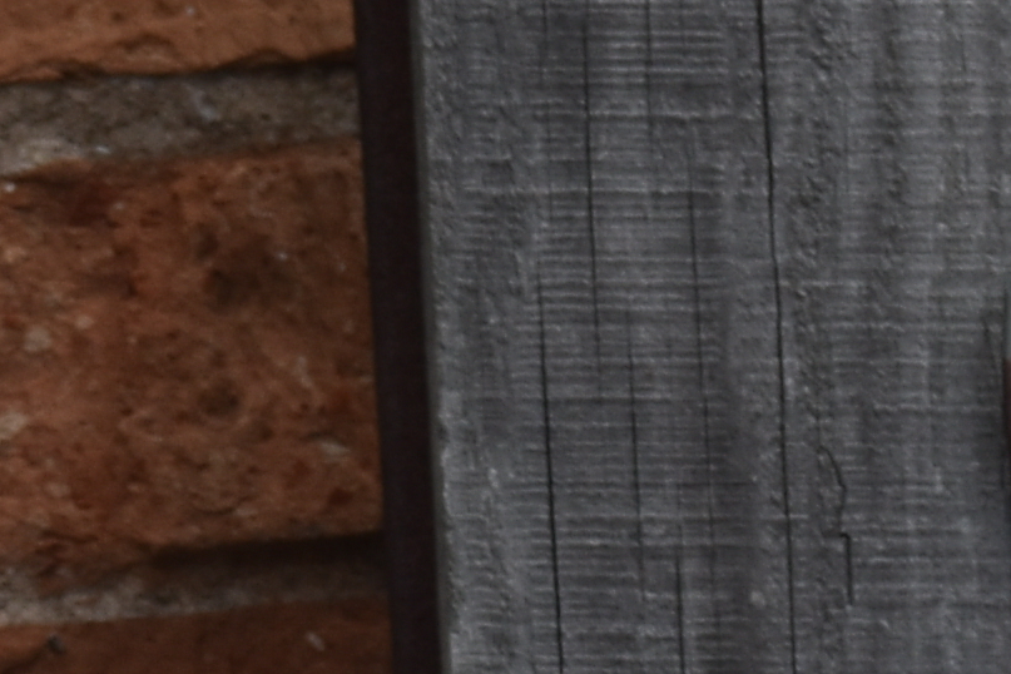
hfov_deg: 2.6
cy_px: 887
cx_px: 2260
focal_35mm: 781
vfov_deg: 1.8
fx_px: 21931
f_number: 5.6
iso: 200
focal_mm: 70
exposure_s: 1/250
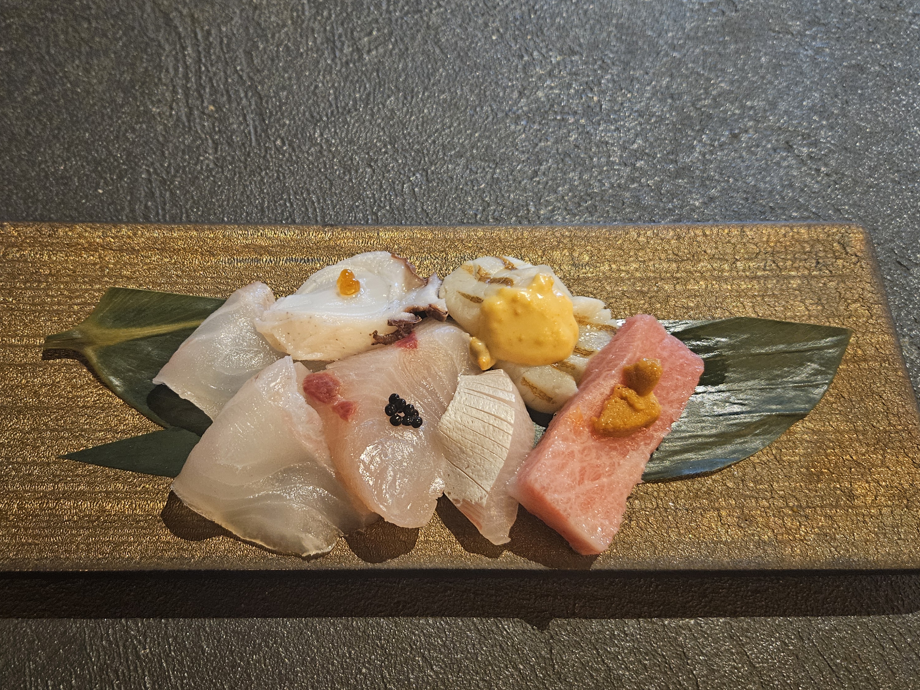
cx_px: 374
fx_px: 824
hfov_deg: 57.9
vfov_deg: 45.4
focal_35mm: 31
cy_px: 368
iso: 640
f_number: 1.8
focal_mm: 5.4
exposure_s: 1/24
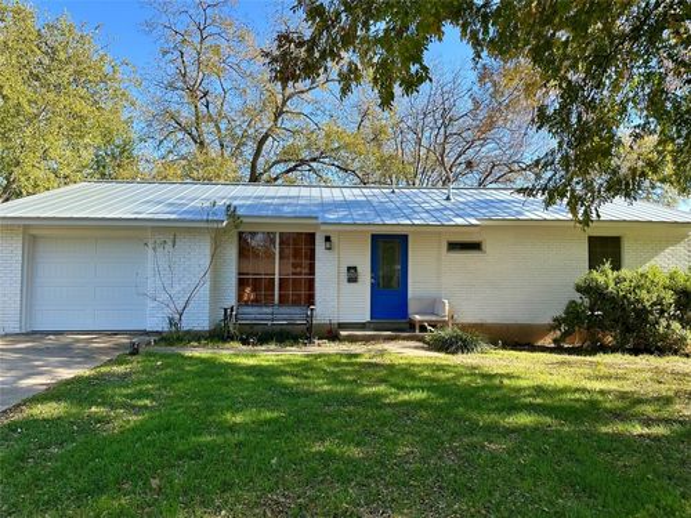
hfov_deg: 71.6
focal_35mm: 24
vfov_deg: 56.8
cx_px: 346
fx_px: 479
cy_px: 259
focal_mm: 6.86
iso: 80
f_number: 1.78
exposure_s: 1/1495
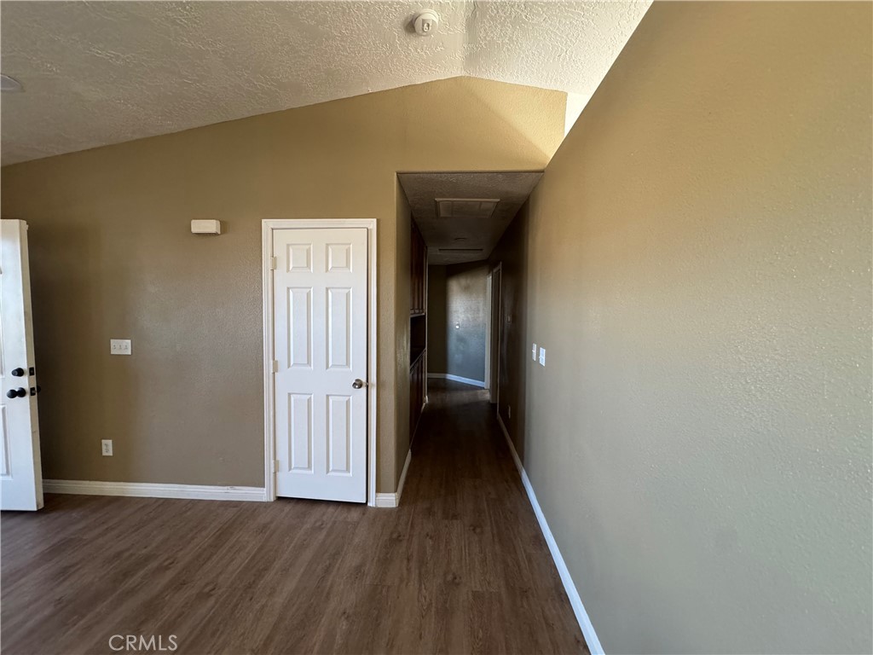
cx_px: 436
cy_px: 328
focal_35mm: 14
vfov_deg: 85.7
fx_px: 353
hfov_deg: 102.1
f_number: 2.2
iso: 320
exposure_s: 1/76
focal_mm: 2.22
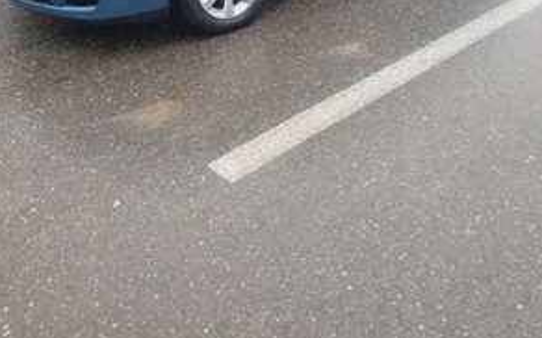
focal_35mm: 42
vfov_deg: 28.1
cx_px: 273
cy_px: -22
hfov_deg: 47.2
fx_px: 620
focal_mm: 4.25
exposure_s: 1/100
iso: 51
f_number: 1.8
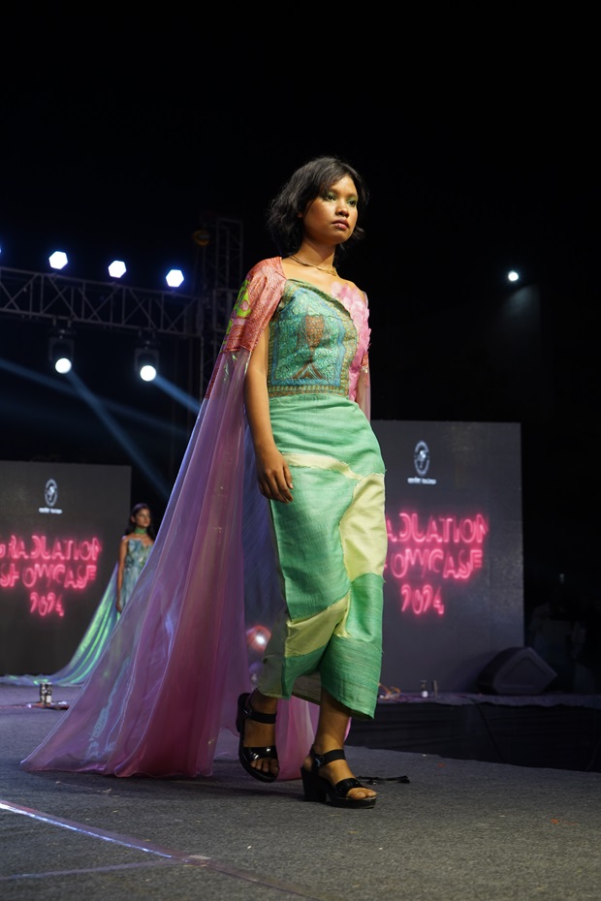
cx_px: 300
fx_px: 1227
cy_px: 450
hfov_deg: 27.5
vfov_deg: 40.3
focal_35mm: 49
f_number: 5.6
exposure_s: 1/125
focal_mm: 49
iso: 320
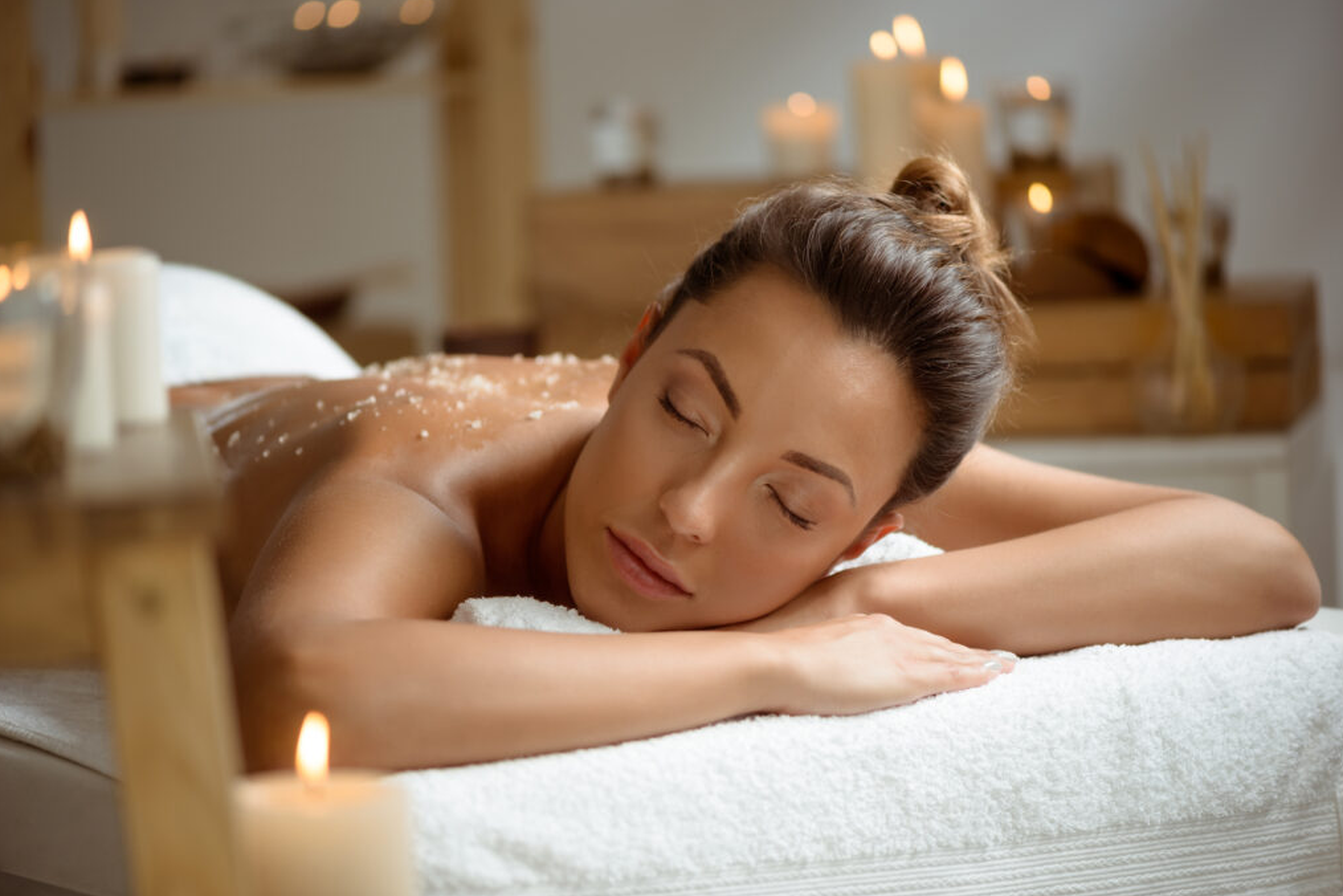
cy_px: 449
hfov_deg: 19.3
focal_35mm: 106
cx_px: 673
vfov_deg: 12.9
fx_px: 3954
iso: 200
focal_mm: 105
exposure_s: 1/160
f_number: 3.2
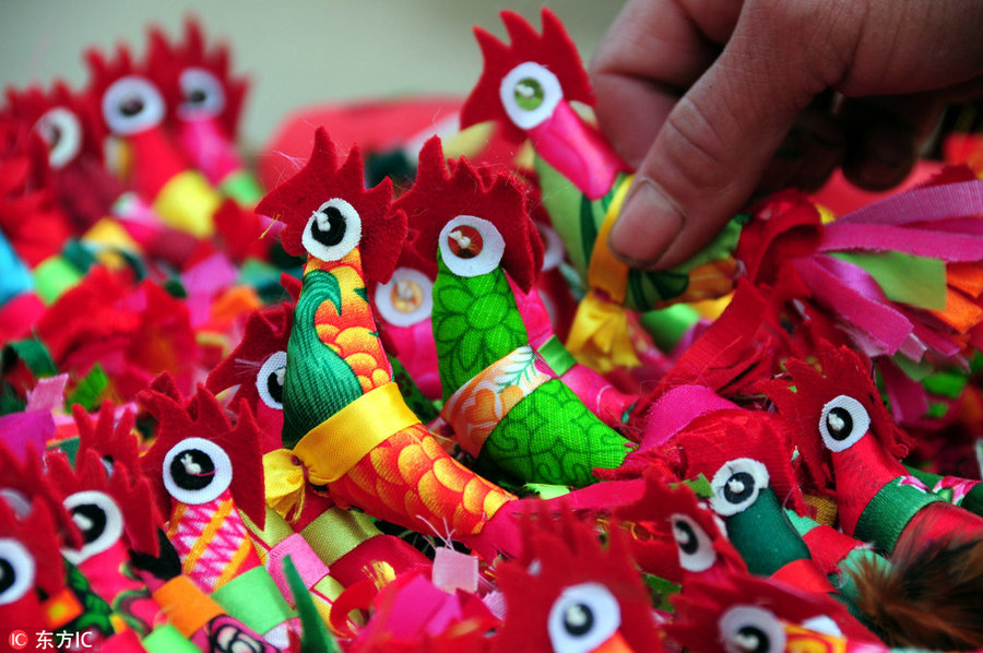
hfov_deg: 6.9
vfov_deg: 4.6
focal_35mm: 300
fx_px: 8183
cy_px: 326
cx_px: 492
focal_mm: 200
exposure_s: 1/200
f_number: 7.1
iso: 200
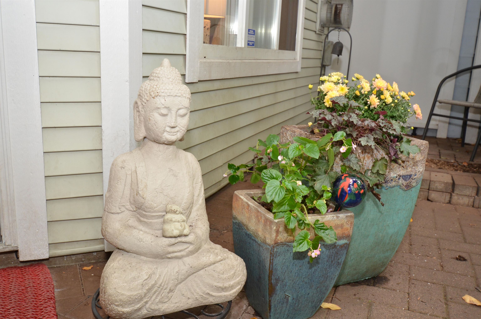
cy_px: 160
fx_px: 440
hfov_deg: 57.3
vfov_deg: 39.8
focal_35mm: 33
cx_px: 240
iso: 800
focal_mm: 22
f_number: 7.1
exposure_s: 1/60
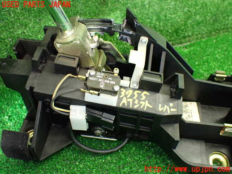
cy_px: 87
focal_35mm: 36
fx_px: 241
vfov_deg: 39.7
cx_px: 116
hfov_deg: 51.4
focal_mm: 6.37
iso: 800
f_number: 2.5
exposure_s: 1/60
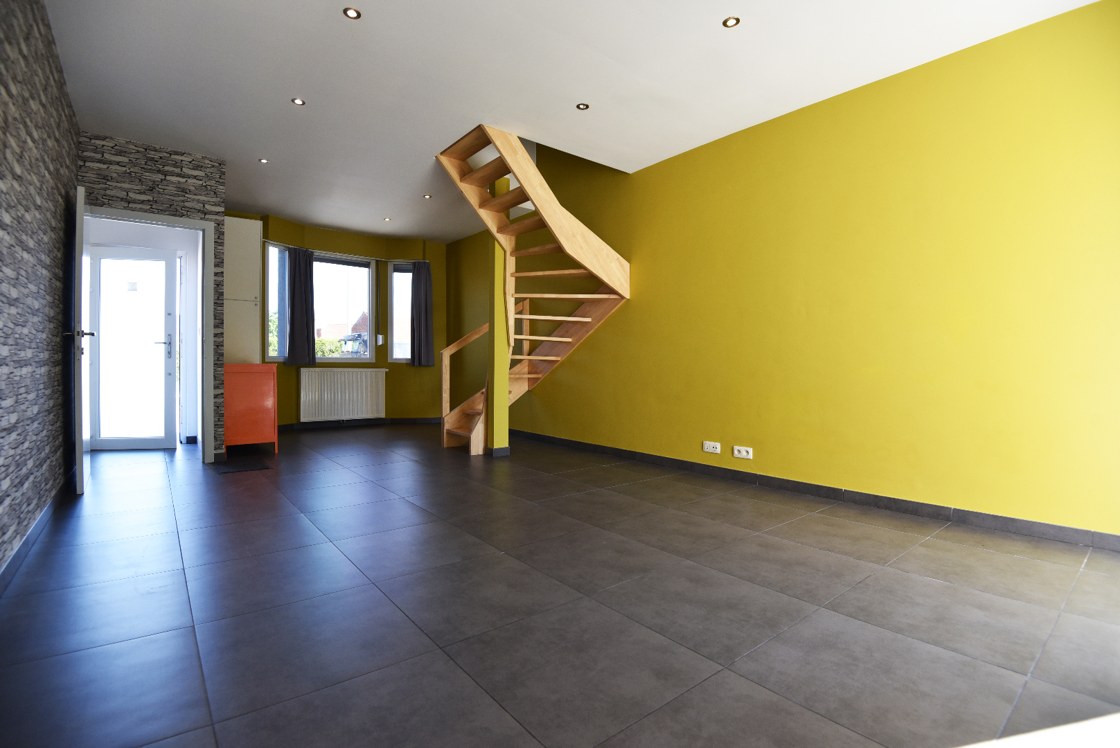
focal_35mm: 16
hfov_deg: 96.7
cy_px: 374
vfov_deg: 73.8
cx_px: 560
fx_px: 498
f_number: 4.5
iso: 400
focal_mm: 16
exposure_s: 1/80
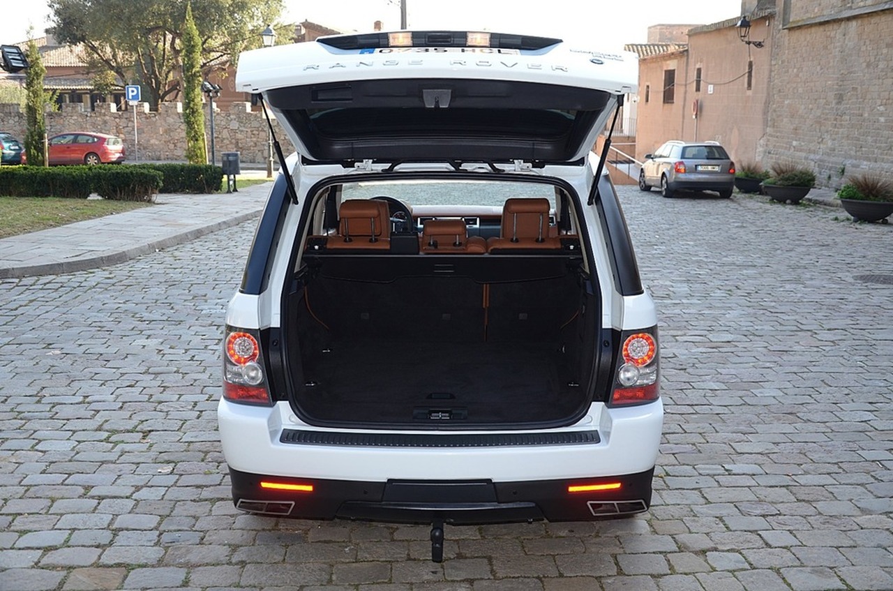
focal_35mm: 38
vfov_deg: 35.3
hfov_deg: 51.4
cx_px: 446
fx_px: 928
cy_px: 296
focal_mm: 25
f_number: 4
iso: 200
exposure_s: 1/160
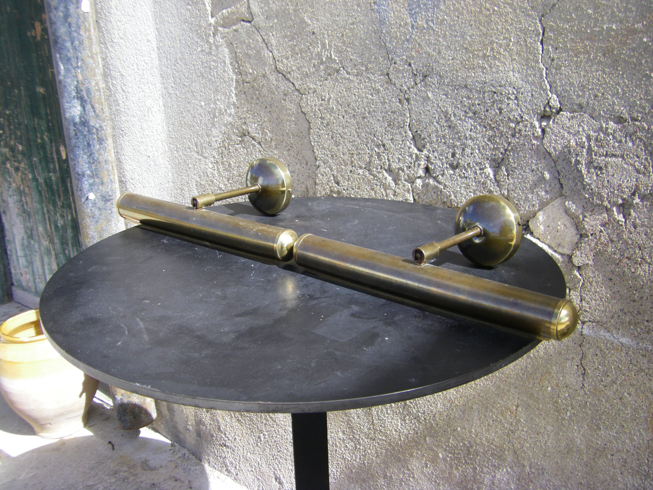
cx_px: 326
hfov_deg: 49.0
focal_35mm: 38
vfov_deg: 37.7
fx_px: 717
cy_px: 245
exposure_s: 1/250
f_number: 3.5
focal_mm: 6.3
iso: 64
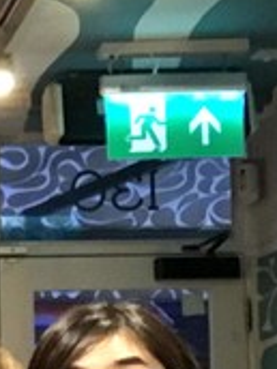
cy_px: 393
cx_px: -320
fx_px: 1270
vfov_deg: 16.1
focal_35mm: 119
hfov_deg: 11.0
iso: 320
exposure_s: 1/17
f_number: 2.2
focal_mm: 2.87
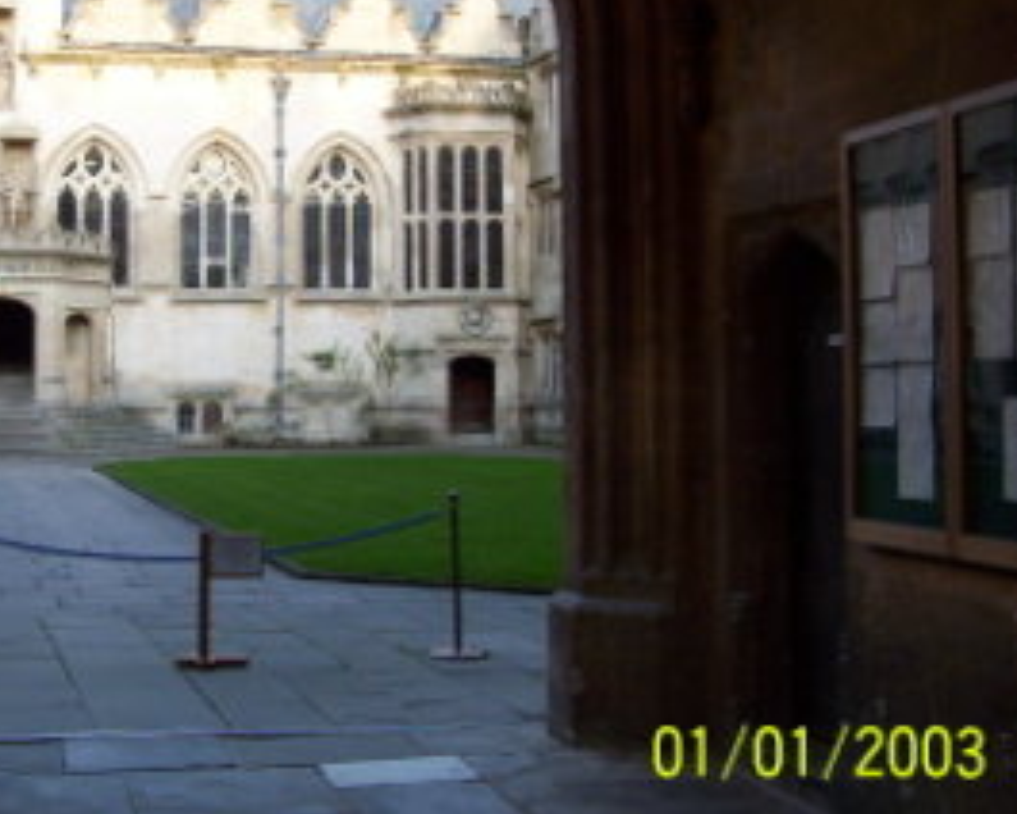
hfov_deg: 29.7
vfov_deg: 24.2
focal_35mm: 63
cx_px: 301
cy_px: 319
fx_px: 1896
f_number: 2.73
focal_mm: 5.77
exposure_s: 1/129
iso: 100
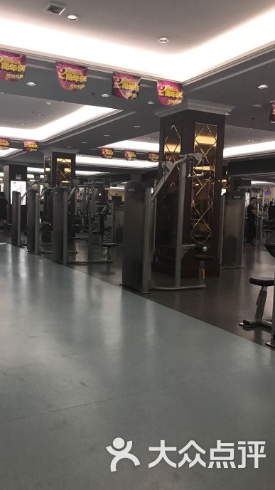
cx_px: 98
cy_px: 243
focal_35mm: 31
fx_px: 402
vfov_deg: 62.6
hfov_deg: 37.4
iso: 32
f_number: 1.8
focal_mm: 3.99
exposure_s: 1/25
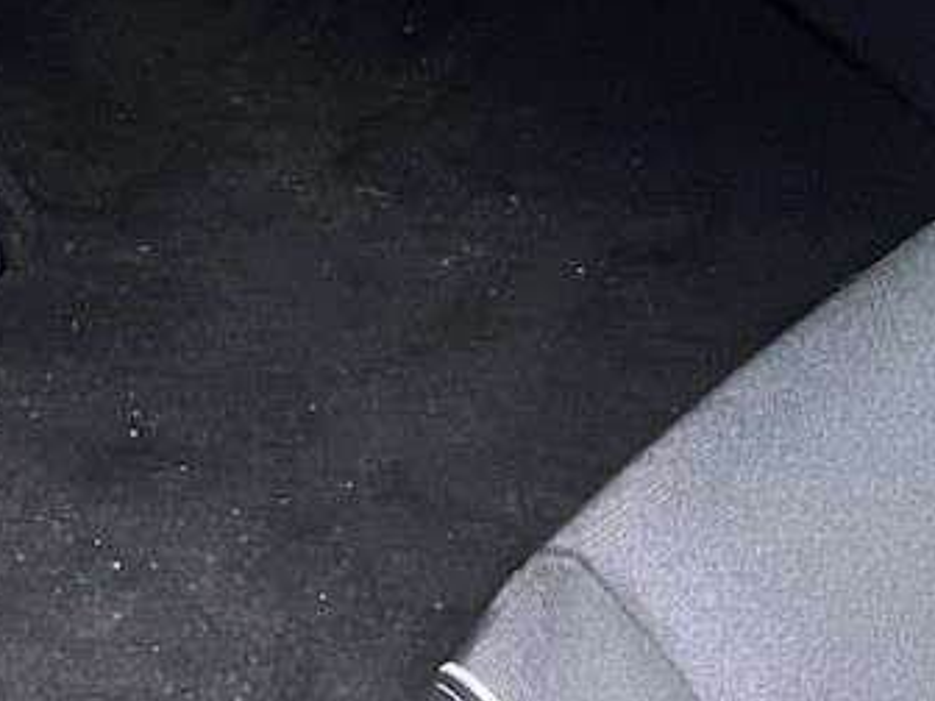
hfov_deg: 17.1
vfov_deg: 12.8
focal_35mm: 107
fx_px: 2890
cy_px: -465
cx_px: 1272
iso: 640
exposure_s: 1/39
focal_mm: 5.1
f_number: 1.6
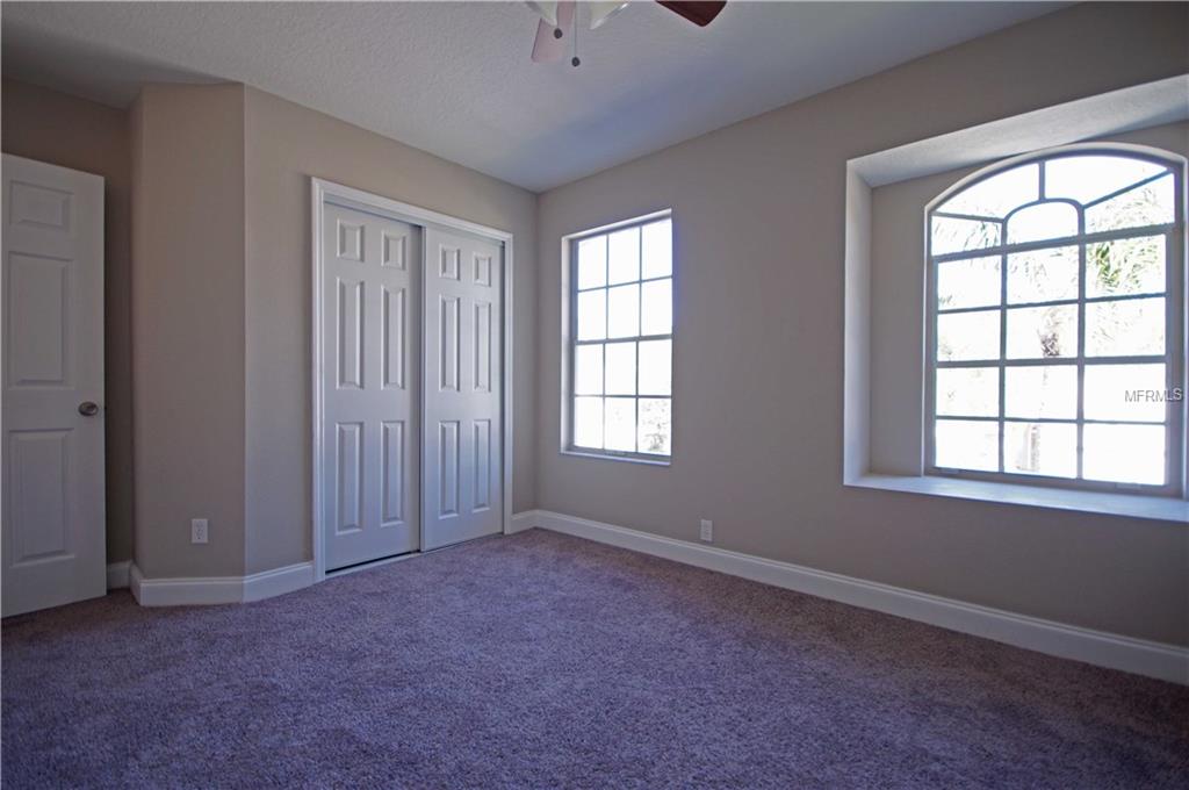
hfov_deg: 100.5
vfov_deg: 77.2
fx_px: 495
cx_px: 594
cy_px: 395
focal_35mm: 15
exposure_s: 1/40
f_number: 4
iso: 200
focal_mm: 10
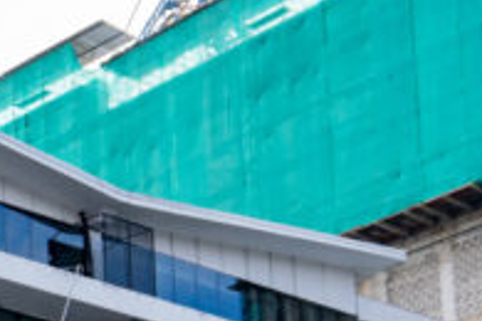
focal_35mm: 124
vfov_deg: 10.8
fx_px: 1660
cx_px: -272
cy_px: 410
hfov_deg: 15.1
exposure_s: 1/250
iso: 100
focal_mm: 21
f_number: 4.5
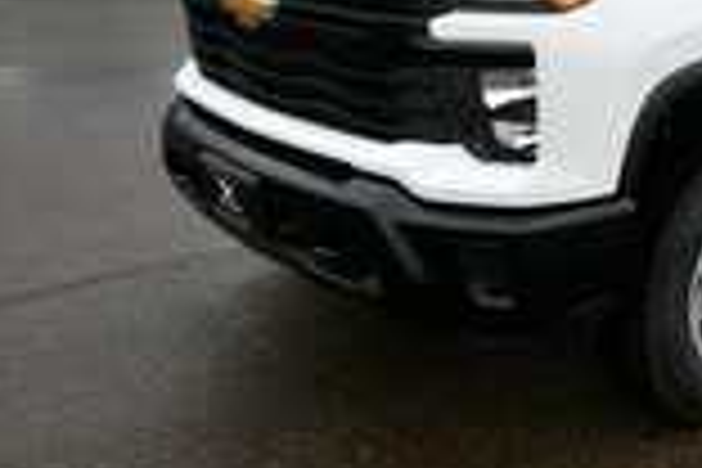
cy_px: 20
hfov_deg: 33.5
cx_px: 711
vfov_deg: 24.1
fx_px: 1053
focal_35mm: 54
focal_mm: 14
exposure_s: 1/250
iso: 200
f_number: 7.1
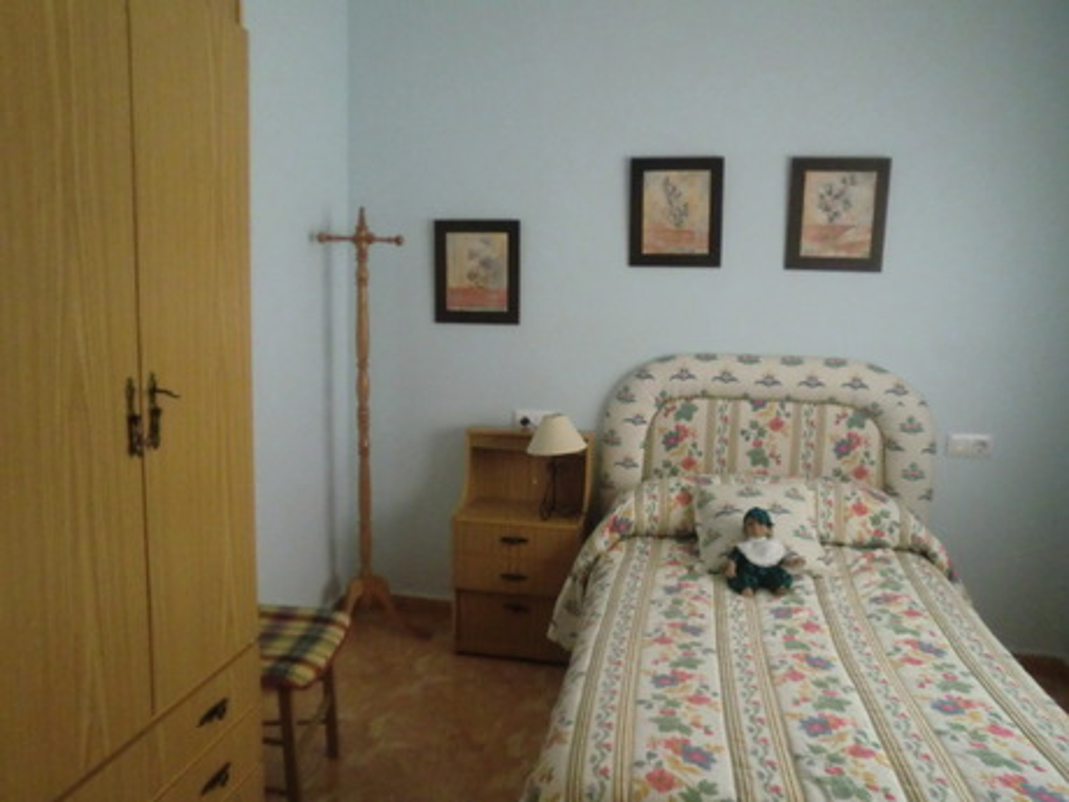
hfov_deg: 67.3
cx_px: 534
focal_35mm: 26
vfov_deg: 53.1
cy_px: 401
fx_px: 803
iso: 640
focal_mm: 4.65
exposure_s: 1/60
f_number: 2.6
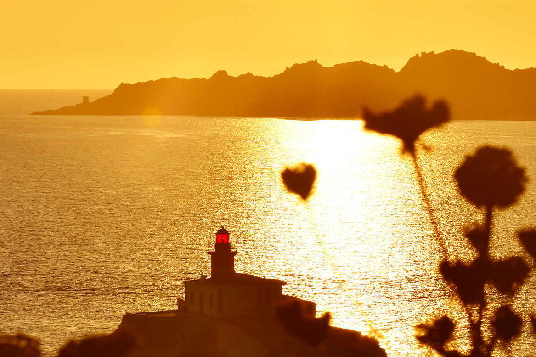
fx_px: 3216
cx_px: 102
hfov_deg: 9.5
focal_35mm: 216
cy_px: 221
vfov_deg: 6.4
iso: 100
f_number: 18
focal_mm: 105
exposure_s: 1/320
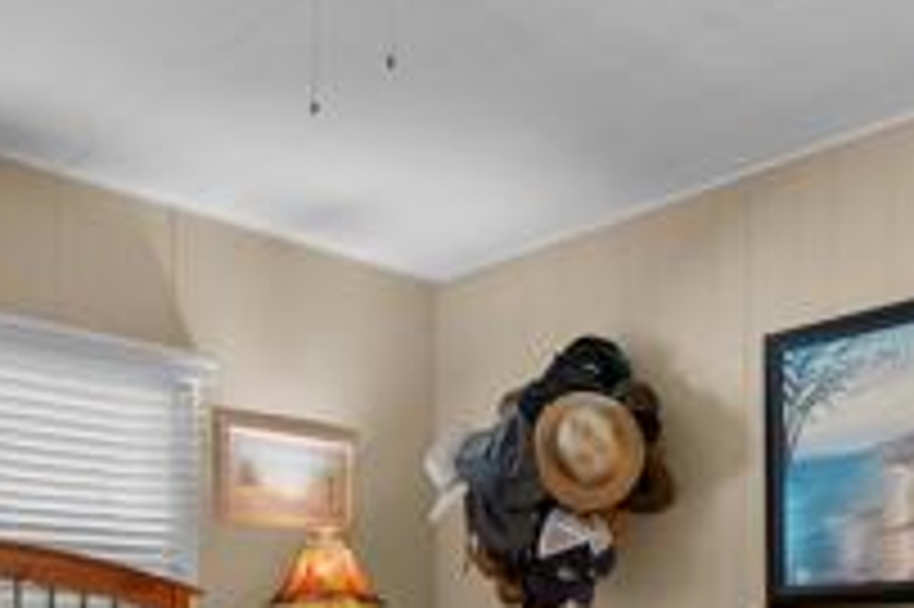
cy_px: 646
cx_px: 306
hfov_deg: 46.7
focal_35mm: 41
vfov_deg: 29.7
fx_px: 1040
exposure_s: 3.2
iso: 250
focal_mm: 13
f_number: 9
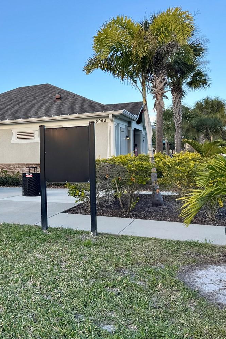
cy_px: 171
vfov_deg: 48.4
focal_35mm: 40
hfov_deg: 30.9
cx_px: -2
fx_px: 376
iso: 80
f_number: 1.78
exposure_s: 1/1094
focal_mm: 6.76
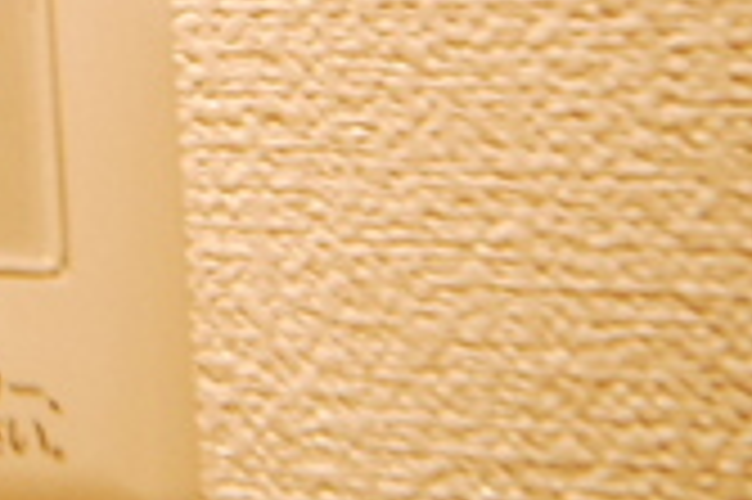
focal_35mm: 46
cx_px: -500
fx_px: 960
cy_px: -288
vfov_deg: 22.7
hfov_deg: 25.0
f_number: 4.5
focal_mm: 8
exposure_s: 1/20
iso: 1600
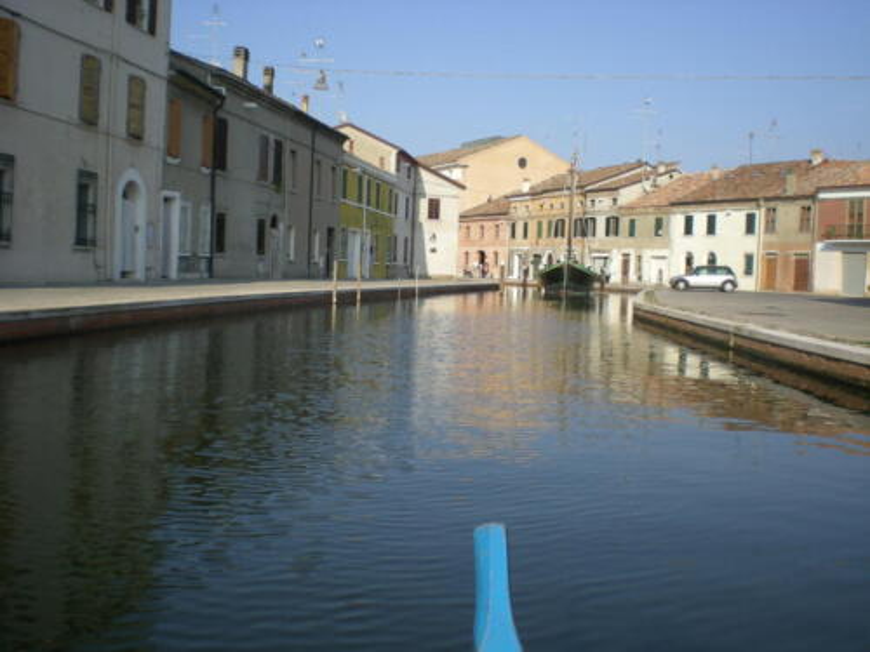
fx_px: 955
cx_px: 435
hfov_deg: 49.0
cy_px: 326
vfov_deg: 37.7
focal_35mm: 38
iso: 50
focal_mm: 6.3
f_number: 4.6
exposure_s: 1/356
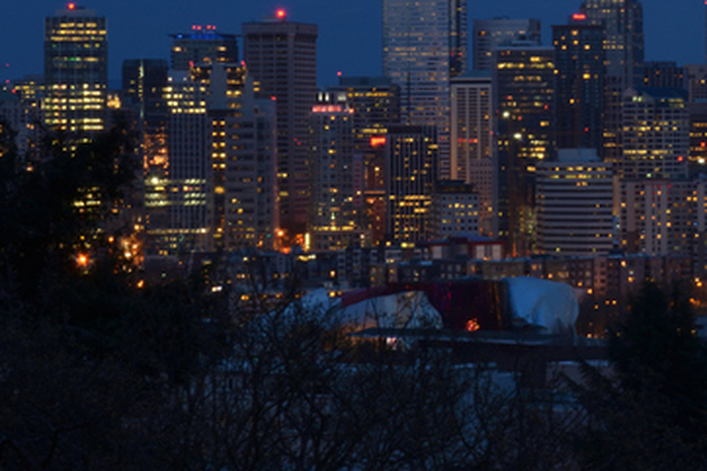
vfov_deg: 7.3
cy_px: 69
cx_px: 594
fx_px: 3690
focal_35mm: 188
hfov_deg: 10.9
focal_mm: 65
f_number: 20
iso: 100
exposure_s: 15.1
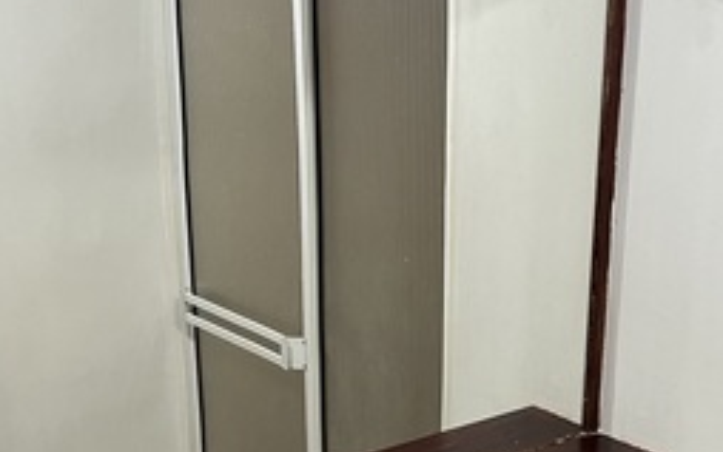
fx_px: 1281
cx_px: 521
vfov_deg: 19.6
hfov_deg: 31.1
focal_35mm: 65
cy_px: 409
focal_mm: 5.1
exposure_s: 1/60
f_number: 1.6
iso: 100
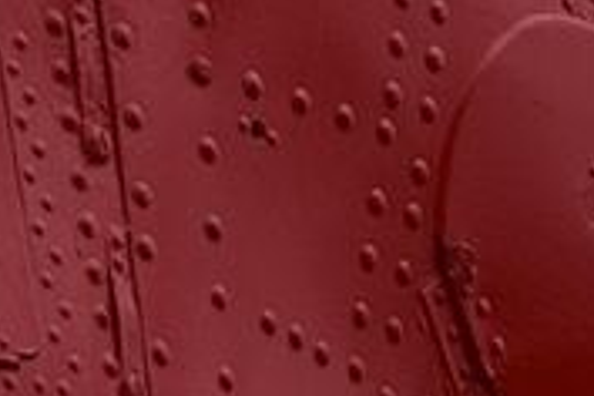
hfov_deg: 3.5
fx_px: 9827
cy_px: -935
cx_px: 614
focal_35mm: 596
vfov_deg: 2.3
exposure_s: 1/200
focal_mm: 55
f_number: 11
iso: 100
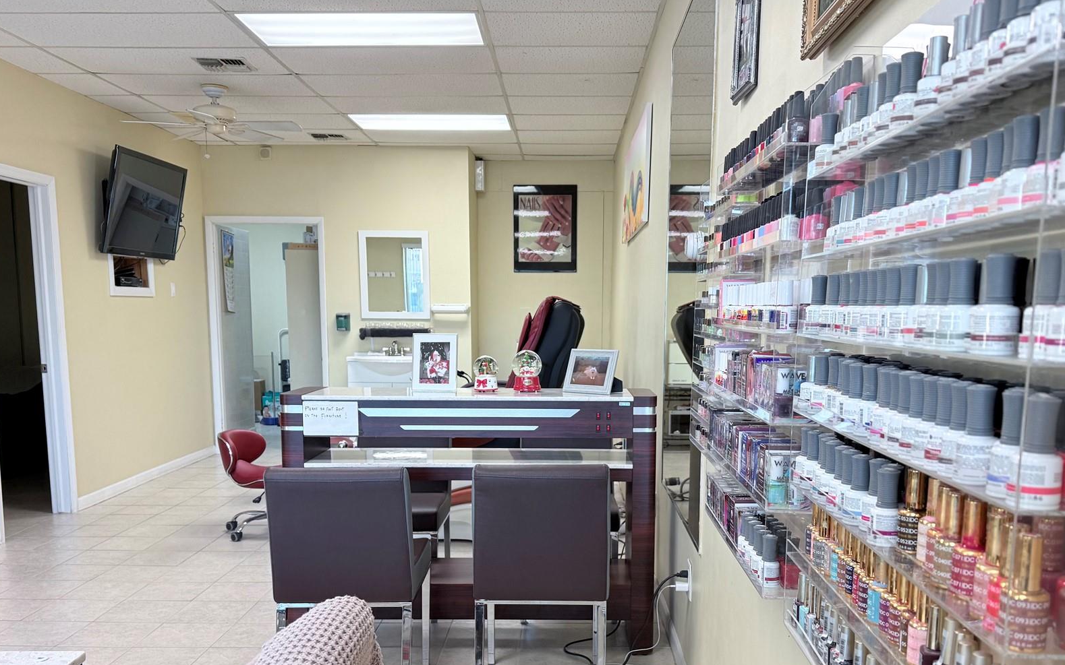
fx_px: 958
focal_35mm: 33
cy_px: 447
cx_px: 552
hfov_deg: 58.1
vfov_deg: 37.9
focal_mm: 6.76
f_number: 1.78
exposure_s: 1/120
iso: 125
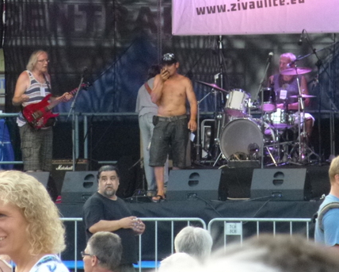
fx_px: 4157
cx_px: 223
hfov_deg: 4.7
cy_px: 67
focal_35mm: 414
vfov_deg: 3.7
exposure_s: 1/60
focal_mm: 40.5
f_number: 5.9
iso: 500
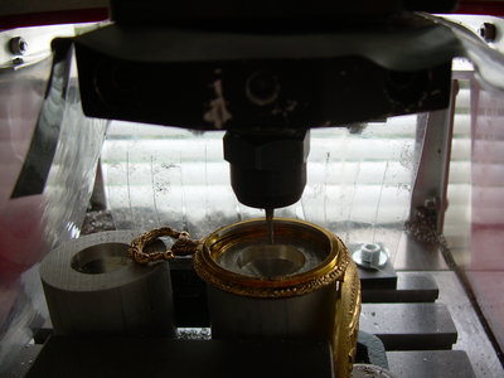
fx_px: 553
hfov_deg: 49.0
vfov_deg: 37.7
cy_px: 189
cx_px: 252
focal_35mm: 38
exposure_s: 1/50.4
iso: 50
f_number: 2.8
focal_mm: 6.3
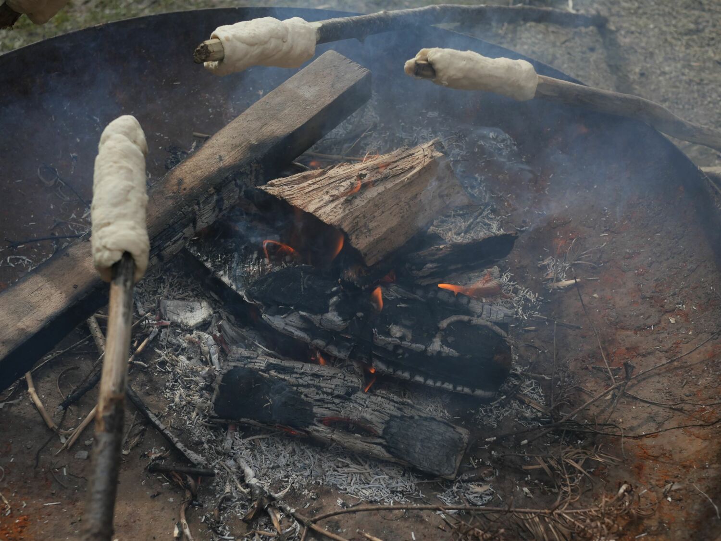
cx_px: 360
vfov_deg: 36.0
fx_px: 833
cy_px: 270
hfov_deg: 46.8
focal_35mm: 40
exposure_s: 1/1000
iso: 400
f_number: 3.5
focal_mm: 20
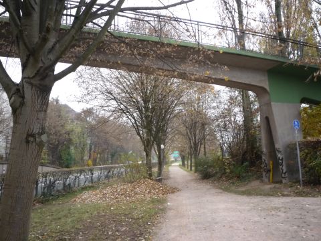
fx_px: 297
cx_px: 160
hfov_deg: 56.8
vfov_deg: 44.2
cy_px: 120
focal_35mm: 32
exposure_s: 1/250
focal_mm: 5.2
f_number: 3.3
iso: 250
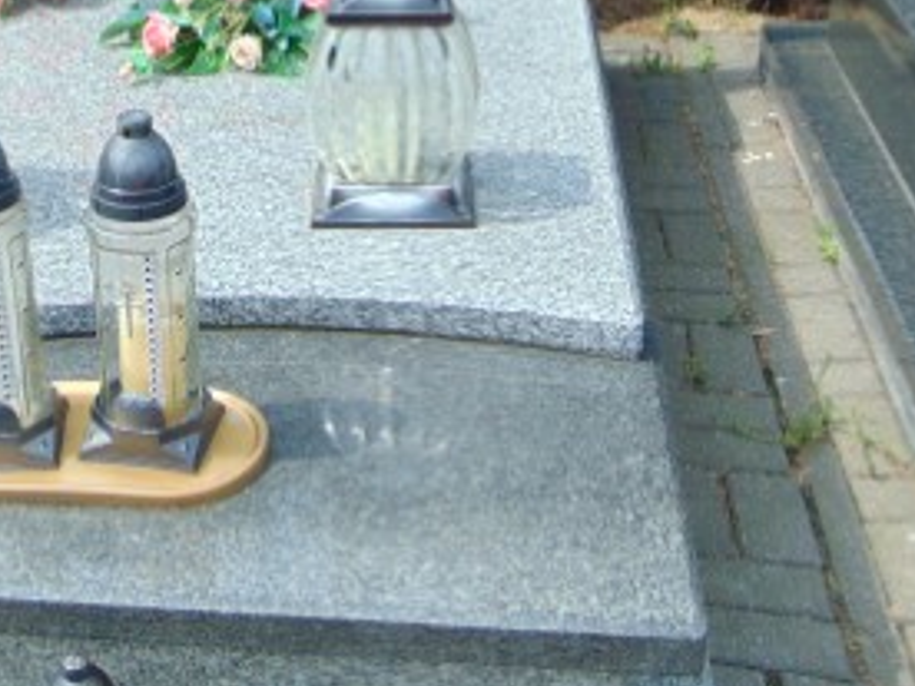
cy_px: 73
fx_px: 1533
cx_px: 239
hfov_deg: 32.7
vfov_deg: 24.5
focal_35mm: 58
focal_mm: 4.5
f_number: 3
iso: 80
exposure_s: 1/640
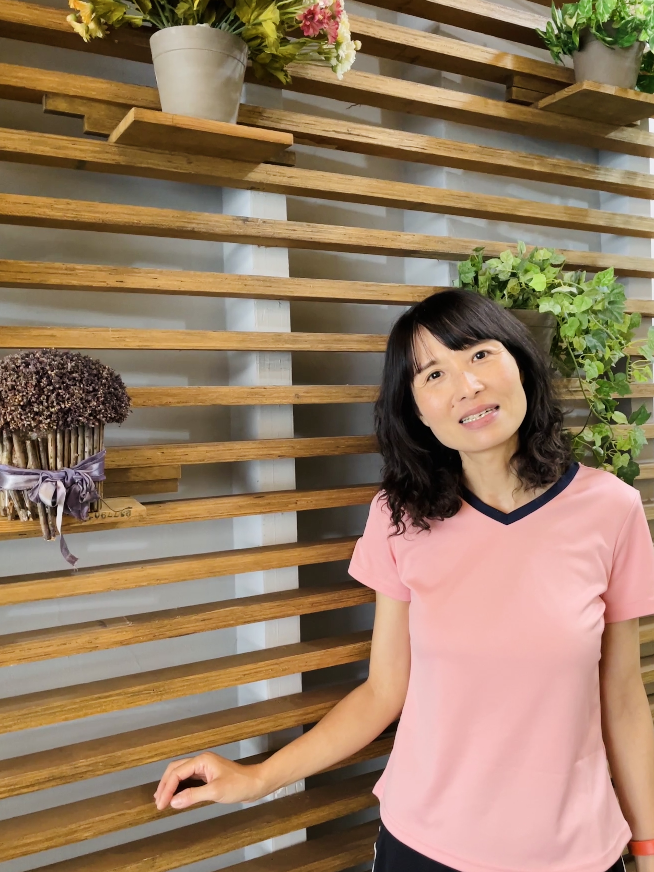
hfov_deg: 53.1
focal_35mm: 26
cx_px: 327
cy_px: 436
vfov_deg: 67.3
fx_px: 655
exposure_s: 1/60
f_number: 1.6
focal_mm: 4.2
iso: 320
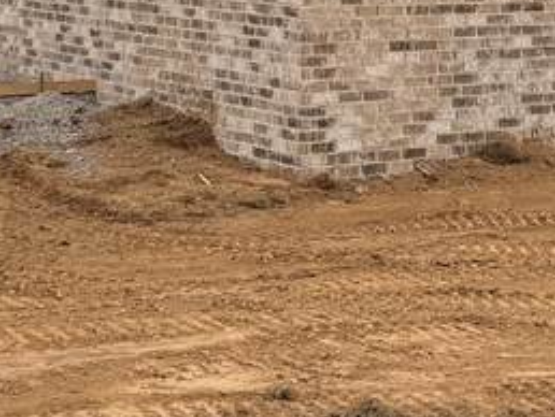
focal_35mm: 119
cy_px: -187
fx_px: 1910
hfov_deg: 16.3
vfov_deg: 12.0
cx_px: 497
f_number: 1.78
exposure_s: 1/728
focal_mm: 6.76
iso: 80
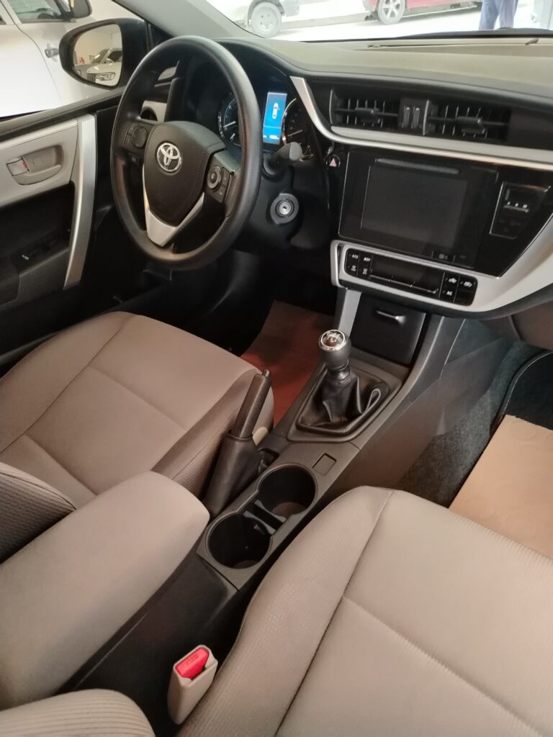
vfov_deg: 71.6
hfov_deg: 56.8
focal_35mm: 24
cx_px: 276
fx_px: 511
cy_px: 368
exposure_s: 1/20
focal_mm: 5.25
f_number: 1.75
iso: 1994
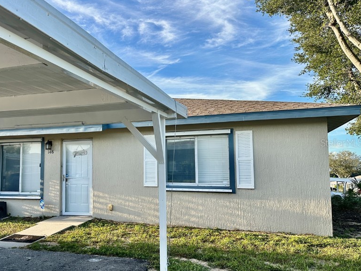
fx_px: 334
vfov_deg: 44.1
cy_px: 143
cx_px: 124
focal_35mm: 32
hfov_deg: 55.8
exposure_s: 1/1304
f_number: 1.78
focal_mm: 6.86
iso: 80
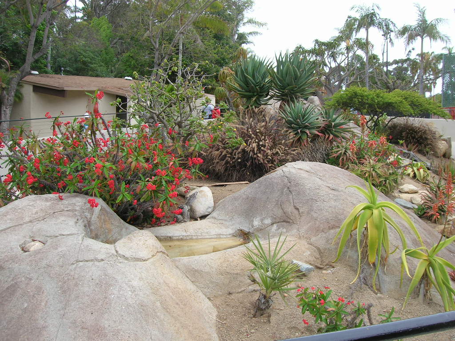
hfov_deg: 54.0
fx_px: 447
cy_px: 170
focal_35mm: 34
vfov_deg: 41.8
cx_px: 228
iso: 50
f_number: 4.9
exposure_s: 1/77.6
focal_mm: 5.7
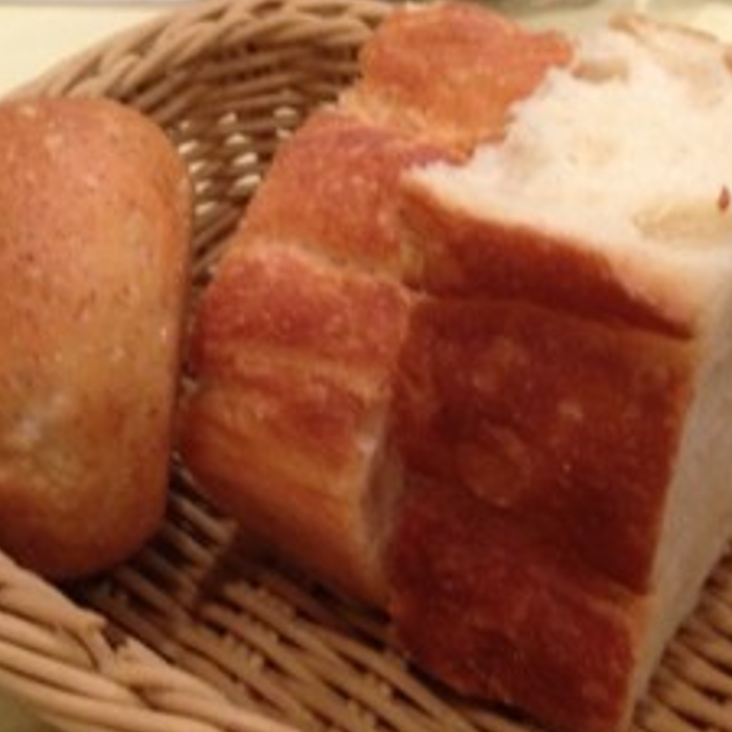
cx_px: 403
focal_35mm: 62
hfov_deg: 27.7
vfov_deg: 27.7
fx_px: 1483
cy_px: 364
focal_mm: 4.28
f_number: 2.4
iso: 400
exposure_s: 1/17
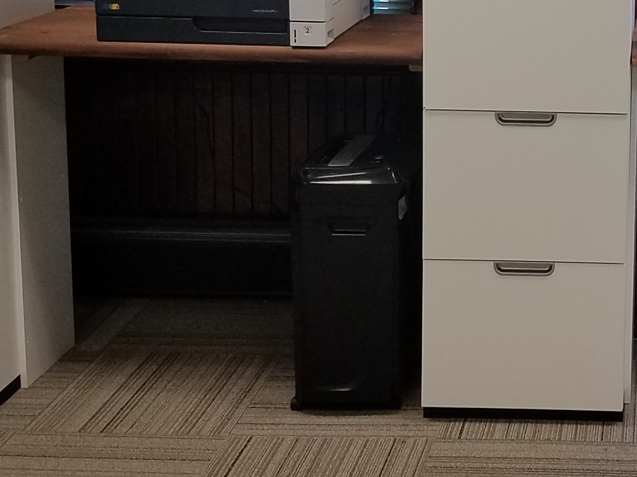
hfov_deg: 24.7
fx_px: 1380
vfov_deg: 19.2
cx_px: 643
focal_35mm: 75
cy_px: 16
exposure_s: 1/120
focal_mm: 4.2
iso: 64
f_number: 1.7
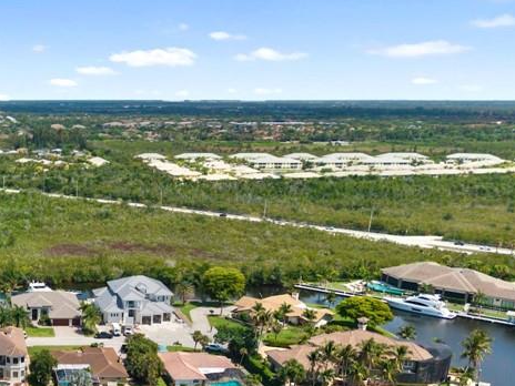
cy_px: 319
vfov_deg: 26.9
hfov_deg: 32.7
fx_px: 789
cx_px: -20
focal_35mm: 53
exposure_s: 1/500
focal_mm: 8.67
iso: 100
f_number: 1.8
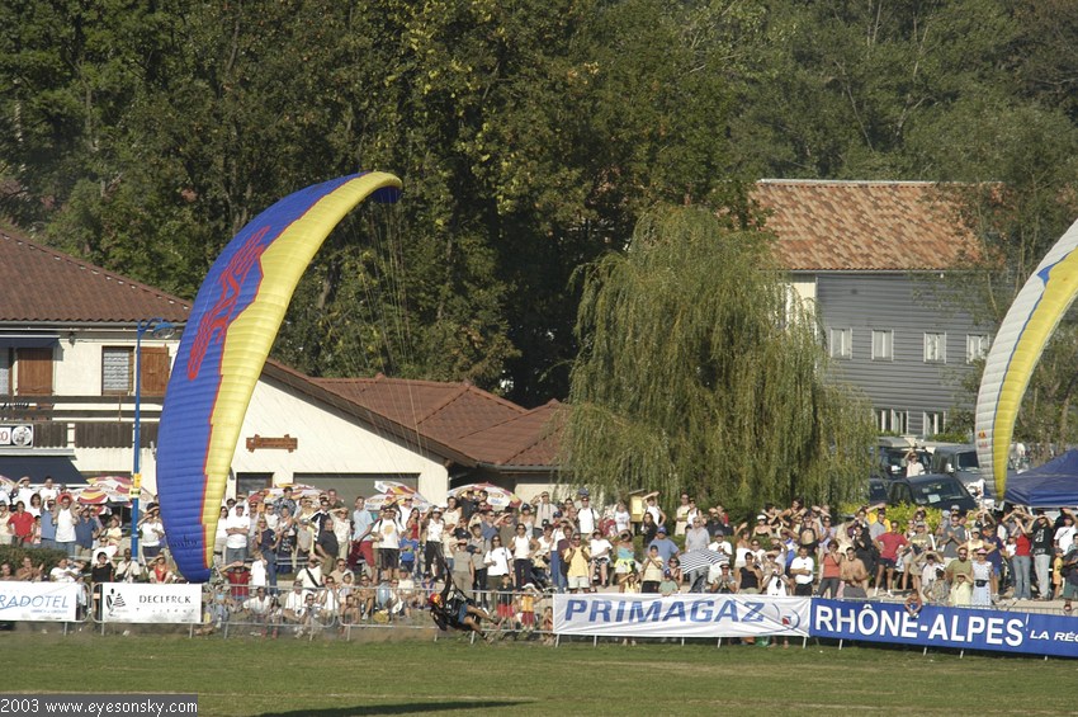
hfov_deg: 4.2
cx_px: 539
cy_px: 358
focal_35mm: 495
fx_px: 14808
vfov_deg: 2.8
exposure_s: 1/1000
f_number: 5.6
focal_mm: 330
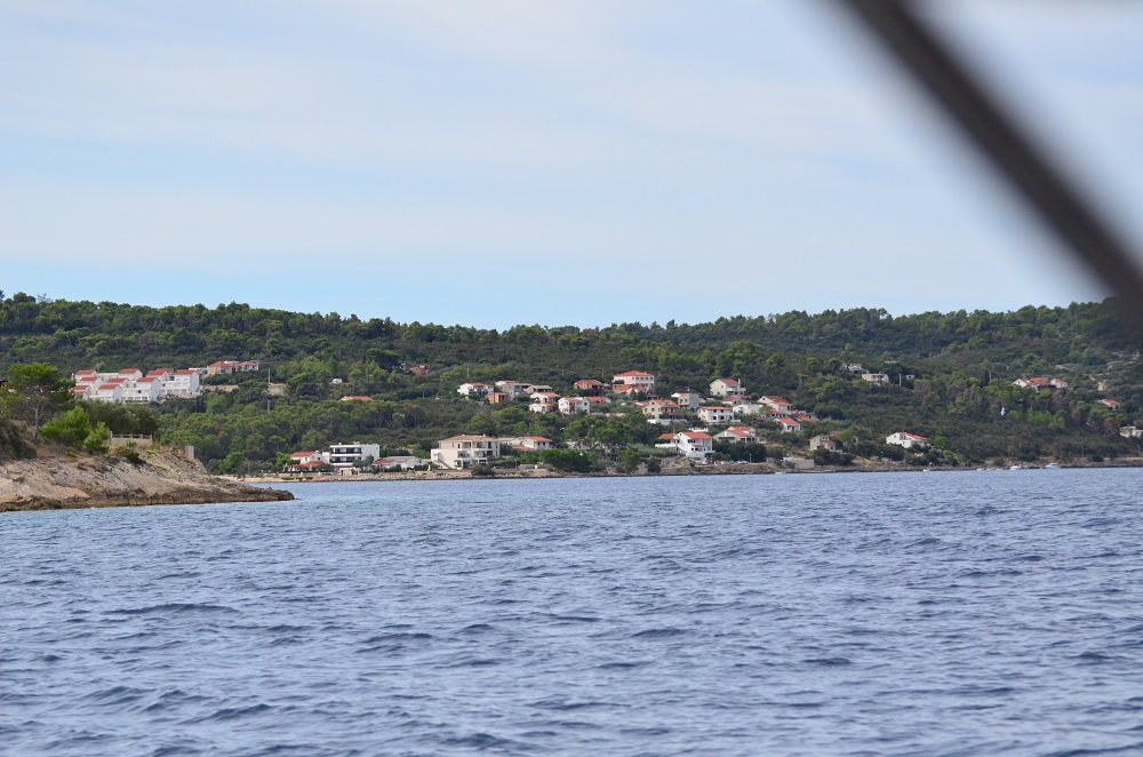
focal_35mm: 128
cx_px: 572
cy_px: 378
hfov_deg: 16.1
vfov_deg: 10.7
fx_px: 4039
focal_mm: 85
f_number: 4.5
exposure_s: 1/8000
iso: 1100
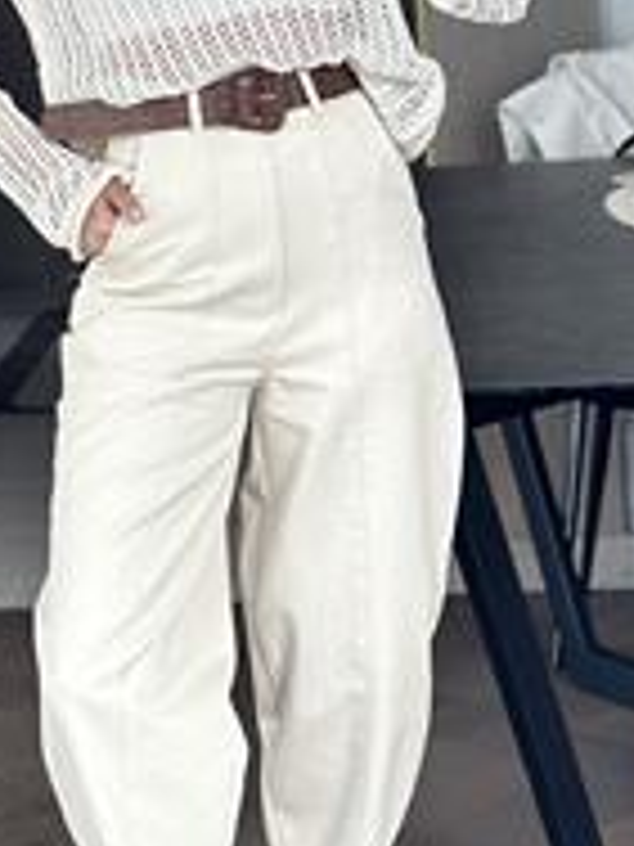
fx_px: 3150
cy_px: 266
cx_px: 247
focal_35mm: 129
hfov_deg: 11.5
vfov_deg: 15.2
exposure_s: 1/121
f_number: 1.78
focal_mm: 6.86
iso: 100
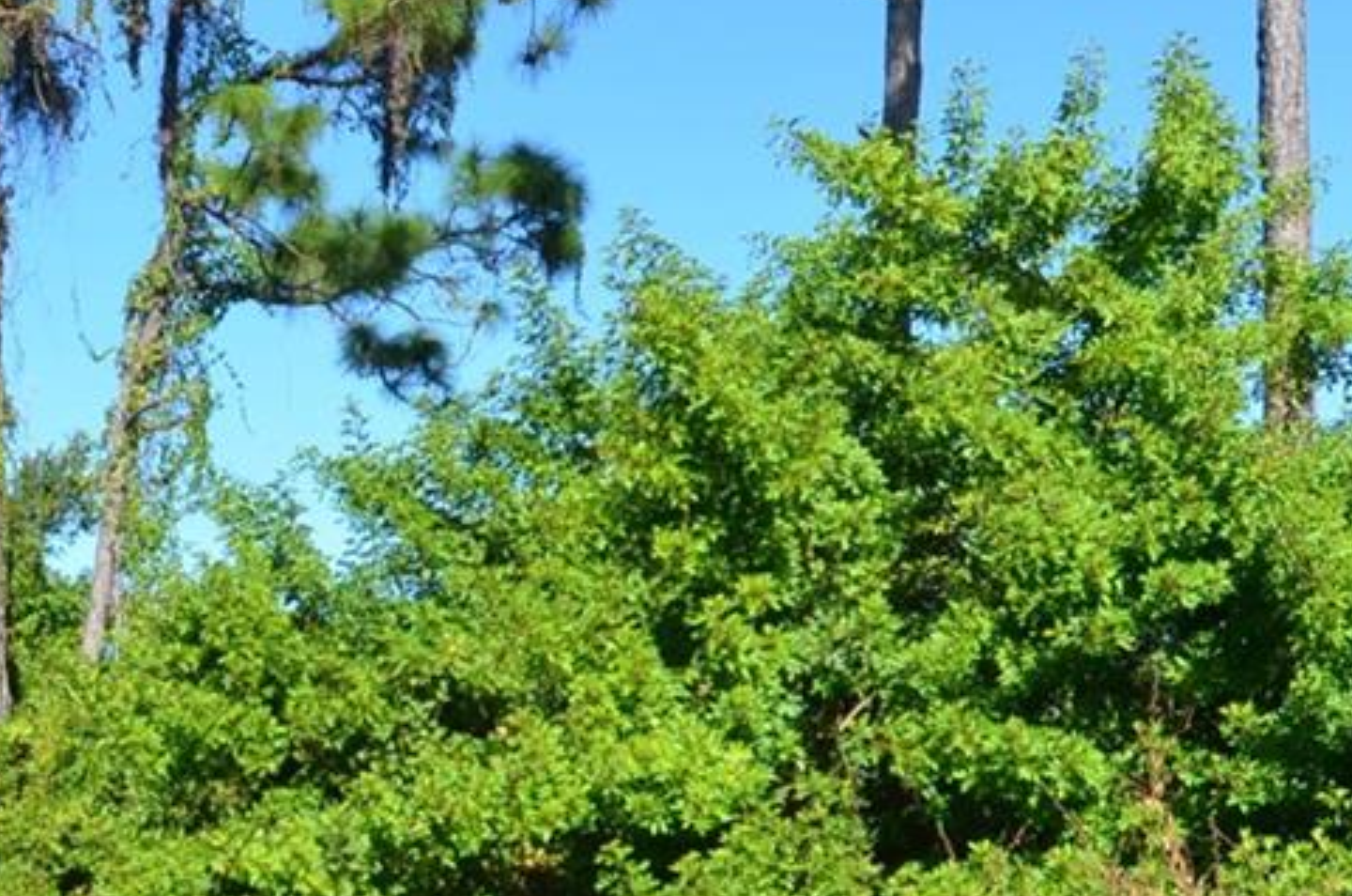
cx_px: 93
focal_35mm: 60
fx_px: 2249
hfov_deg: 31.6
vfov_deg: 21.8
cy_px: 866
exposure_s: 1/250
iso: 125
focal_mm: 12
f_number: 8
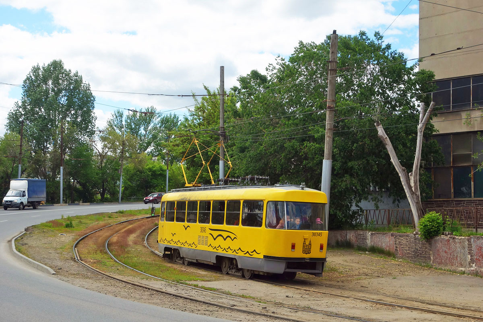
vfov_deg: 23.8
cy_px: 161
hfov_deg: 35.1
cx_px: 242
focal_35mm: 57
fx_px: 765
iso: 125
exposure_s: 1/500
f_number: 5.6
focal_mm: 21.29
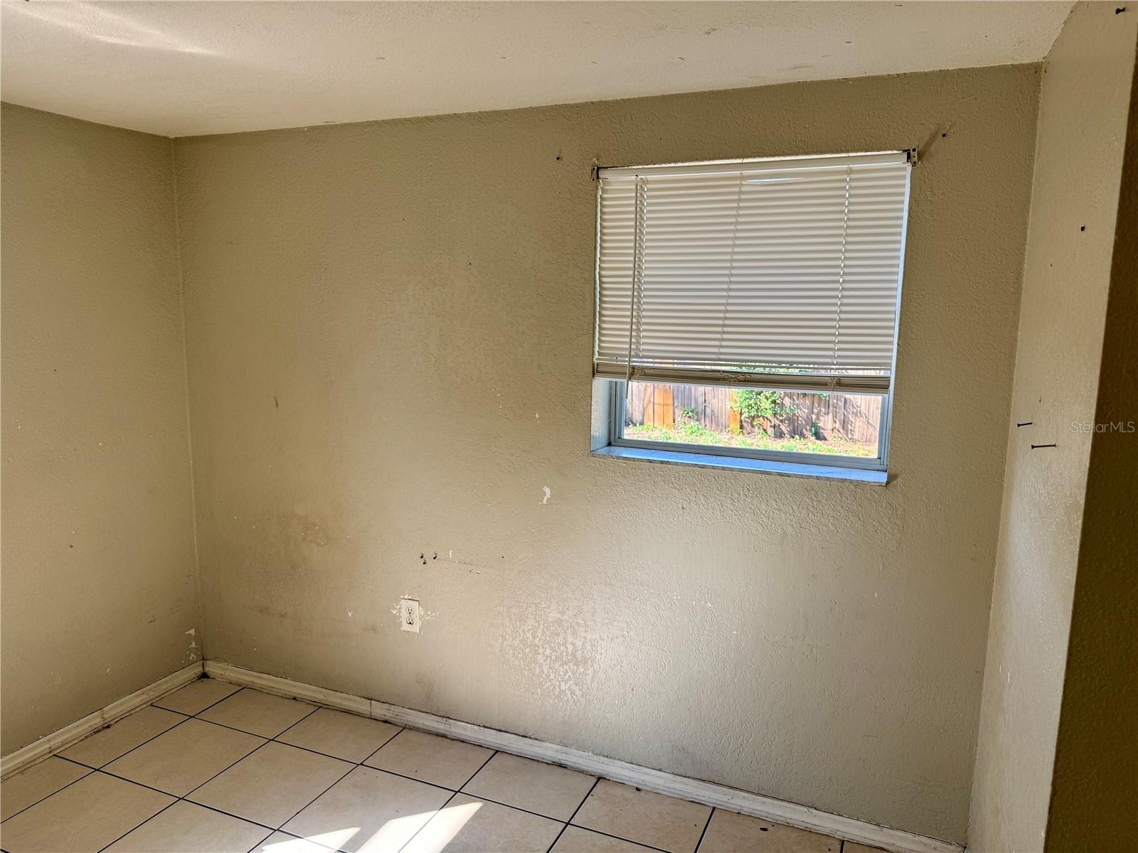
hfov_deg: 71.6
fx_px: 789
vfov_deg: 56.8
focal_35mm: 24
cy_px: 426
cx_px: 569
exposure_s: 1/249
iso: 64
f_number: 1.78
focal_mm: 6.76
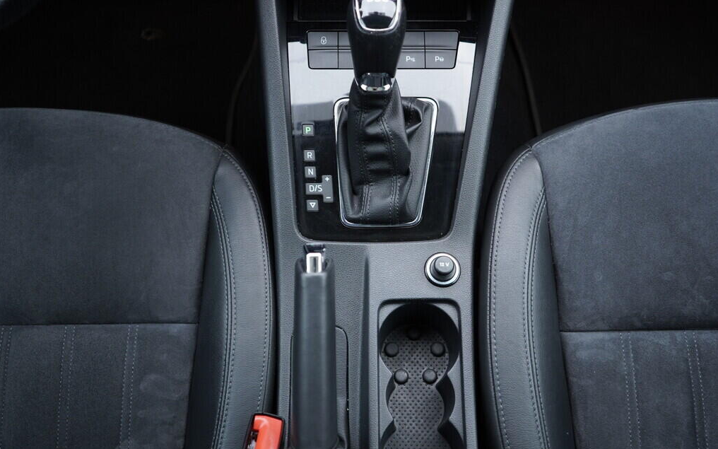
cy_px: 218
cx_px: 359
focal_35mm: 37
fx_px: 724
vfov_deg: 34.4
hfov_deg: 52.7
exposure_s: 1/40
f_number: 2.8
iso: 320
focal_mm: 24
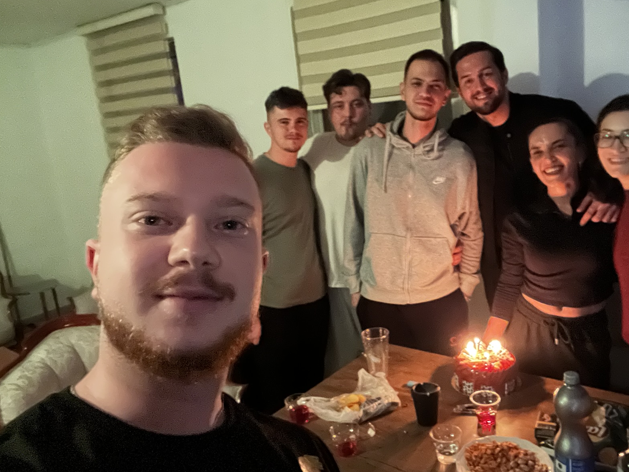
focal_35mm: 30
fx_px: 545
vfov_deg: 46.8
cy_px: 219
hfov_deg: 59.6
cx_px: 366
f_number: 2.2
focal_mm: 2.71
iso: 3200
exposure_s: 1/15
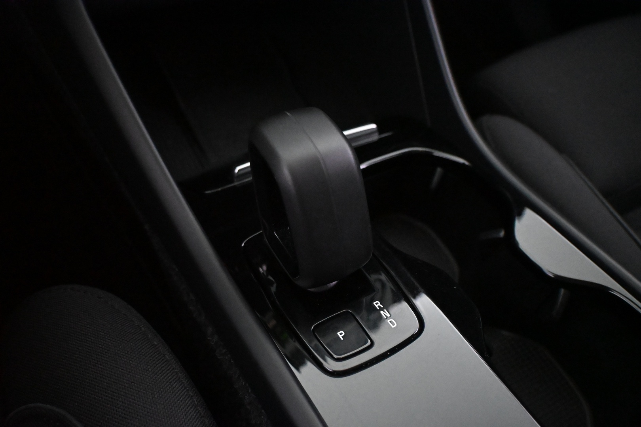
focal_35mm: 30
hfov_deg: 61.9
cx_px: 320
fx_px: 534
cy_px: 214
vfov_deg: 43.6
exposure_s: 1/60
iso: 10000
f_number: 3.8
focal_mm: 20
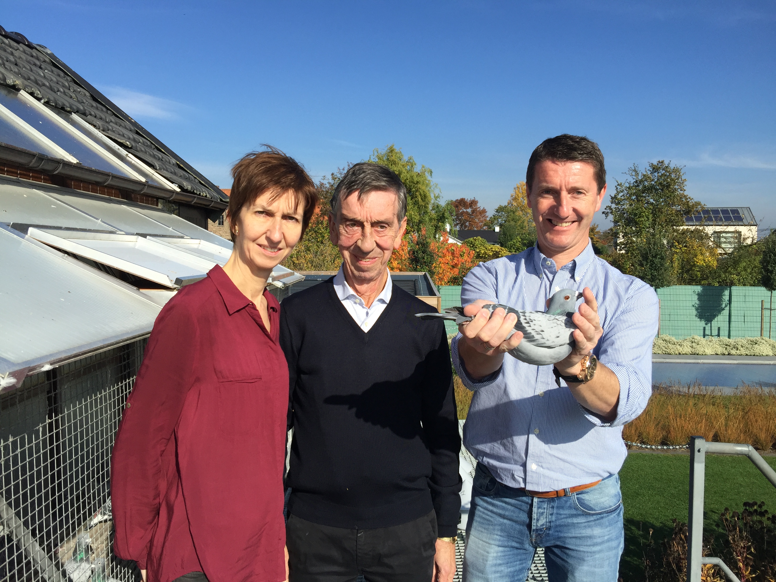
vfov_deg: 48.2
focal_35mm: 29
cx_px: 388
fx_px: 650
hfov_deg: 61.7
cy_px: 291
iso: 32
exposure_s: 1/2198
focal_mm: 4.15
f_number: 2.2
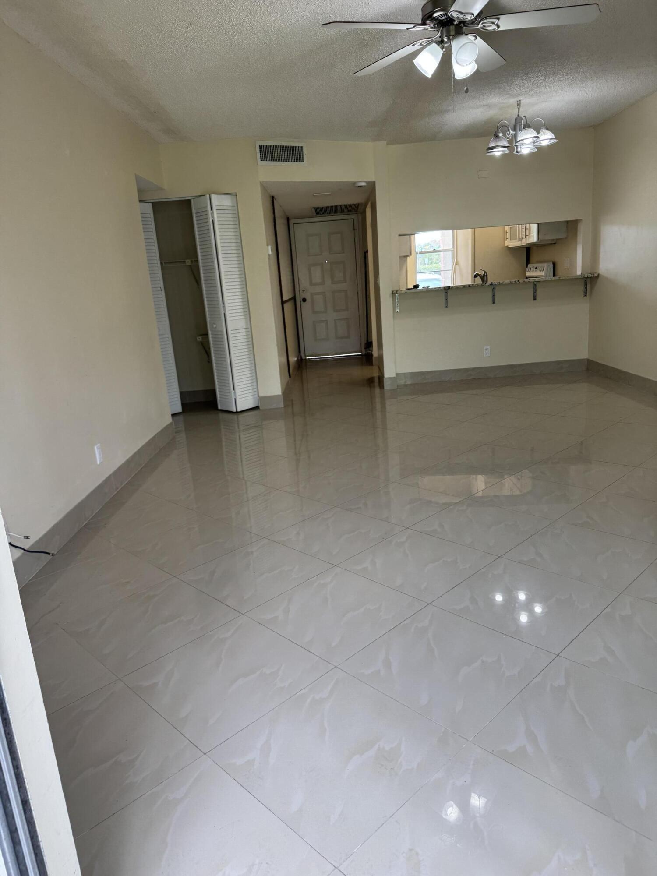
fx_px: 607
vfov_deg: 71.6
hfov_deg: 56.8
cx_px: 328
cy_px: 438
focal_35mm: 24
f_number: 1.78
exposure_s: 1/120
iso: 80
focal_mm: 6.76
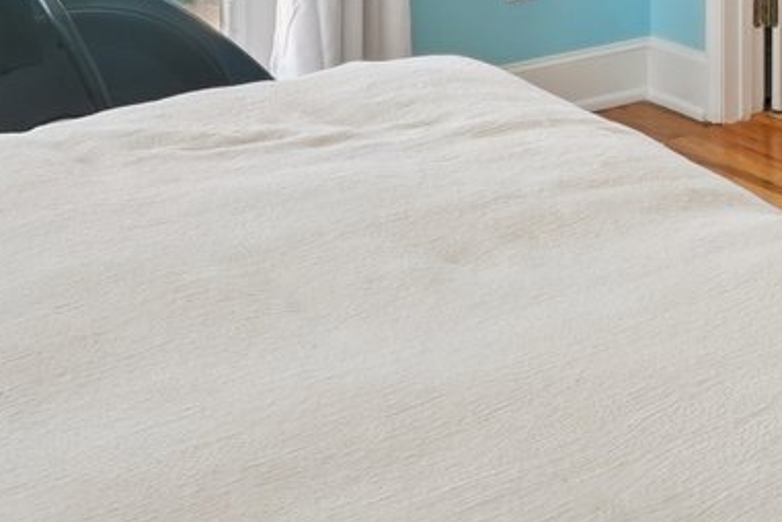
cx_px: 1447
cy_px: -416
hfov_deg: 18.2
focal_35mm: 86
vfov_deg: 14.1
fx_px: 1868
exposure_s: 1/40
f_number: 8
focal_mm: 16
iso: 400
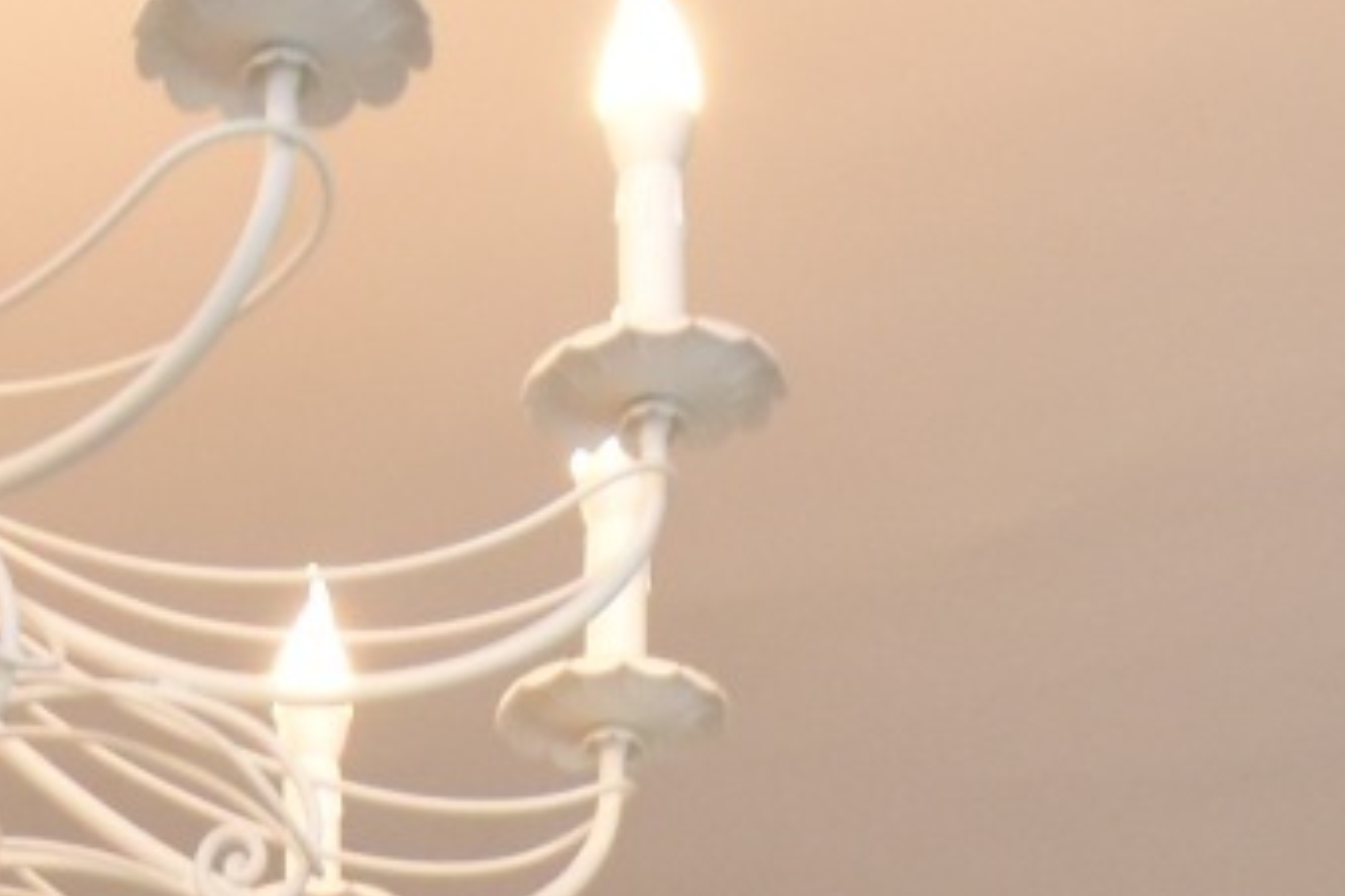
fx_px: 5081
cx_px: 107
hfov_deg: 14.9
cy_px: 3071
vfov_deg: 8.0
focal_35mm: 136
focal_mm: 12
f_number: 5.6
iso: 640
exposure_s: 1/60
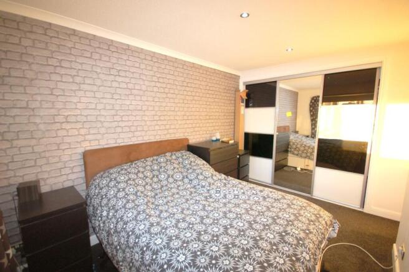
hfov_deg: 100.4
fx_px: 170
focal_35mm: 15
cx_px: 204
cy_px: 136
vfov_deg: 77.2
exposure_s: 1/60
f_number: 4
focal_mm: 10
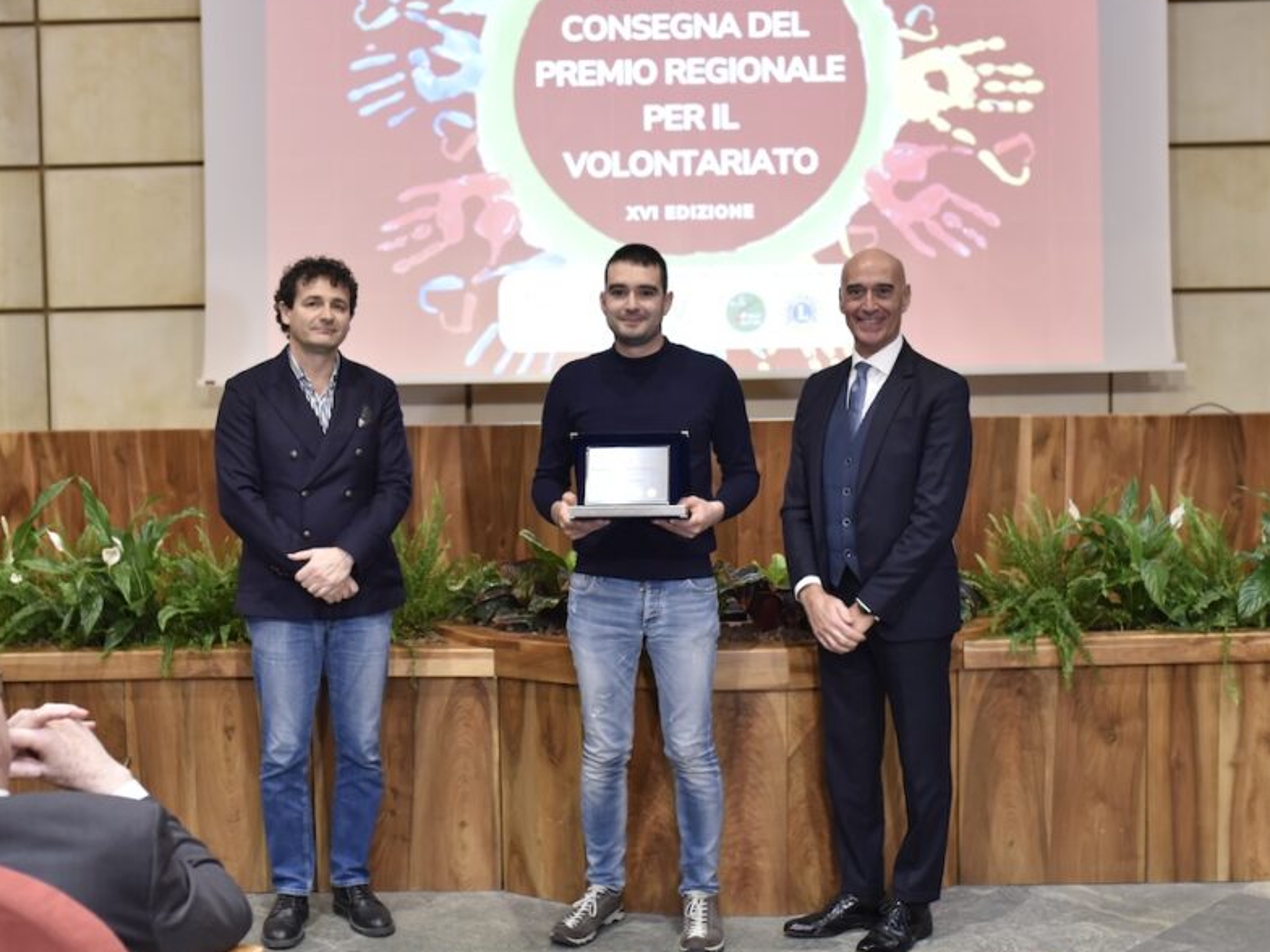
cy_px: 481
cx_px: 614
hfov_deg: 42.9
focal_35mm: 44
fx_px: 1614
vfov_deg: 32.9
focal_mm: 35
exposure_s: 1/125
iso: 2000
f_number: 2.8
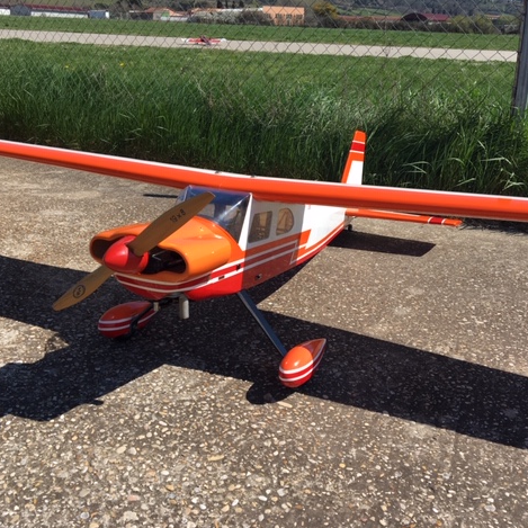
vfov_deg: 47.2
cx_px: 257
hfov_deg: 47.2
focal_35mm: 35
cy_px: 266
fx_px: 604
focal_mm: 4.15
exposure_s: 1/1508
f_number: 2.2
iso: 25
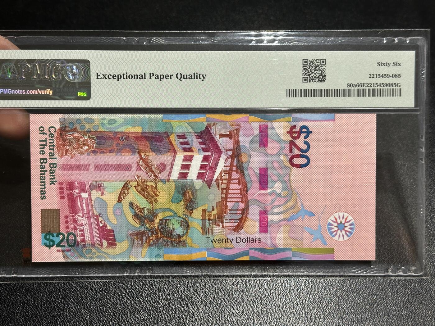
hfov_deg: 39.7
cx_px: 218
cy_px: 163
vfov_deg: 30.3
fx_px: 603
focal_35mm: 48
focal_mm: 6.86
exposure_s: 1/50
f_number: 1.78
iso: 160
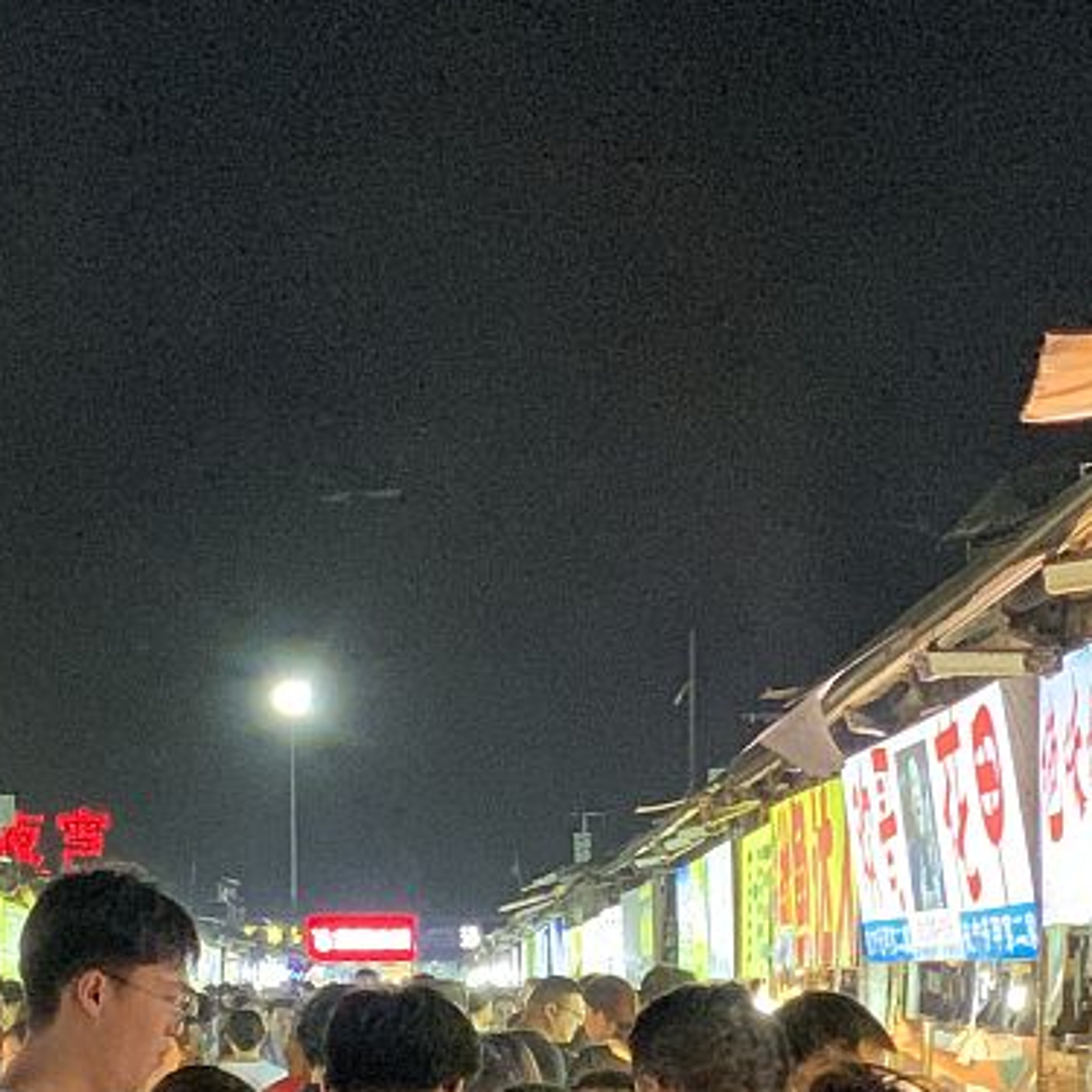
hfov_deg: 11.3
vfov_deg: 11.8
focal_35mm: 147
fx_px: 5246
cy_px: 844
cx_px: -617
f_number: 2.4
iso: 250
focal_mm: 6
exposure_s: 1/60
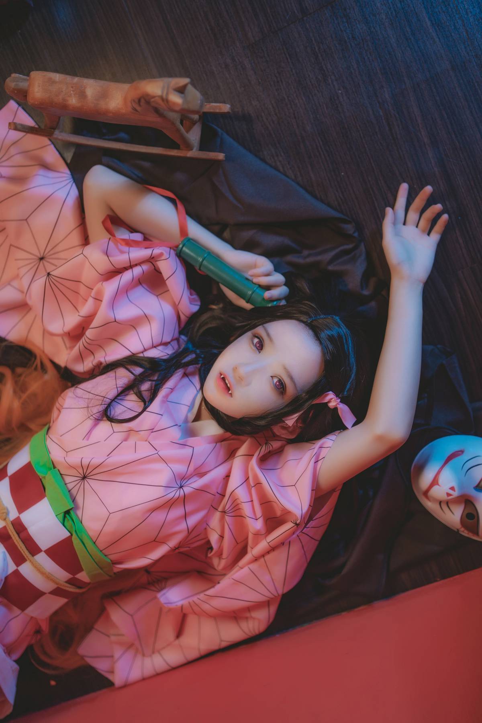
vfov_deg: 54.4
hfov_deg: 37.9
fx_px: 703
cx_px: 241
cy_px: 362
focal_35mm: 35
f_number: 1.4
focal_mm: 35
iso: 320
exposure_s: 1/125
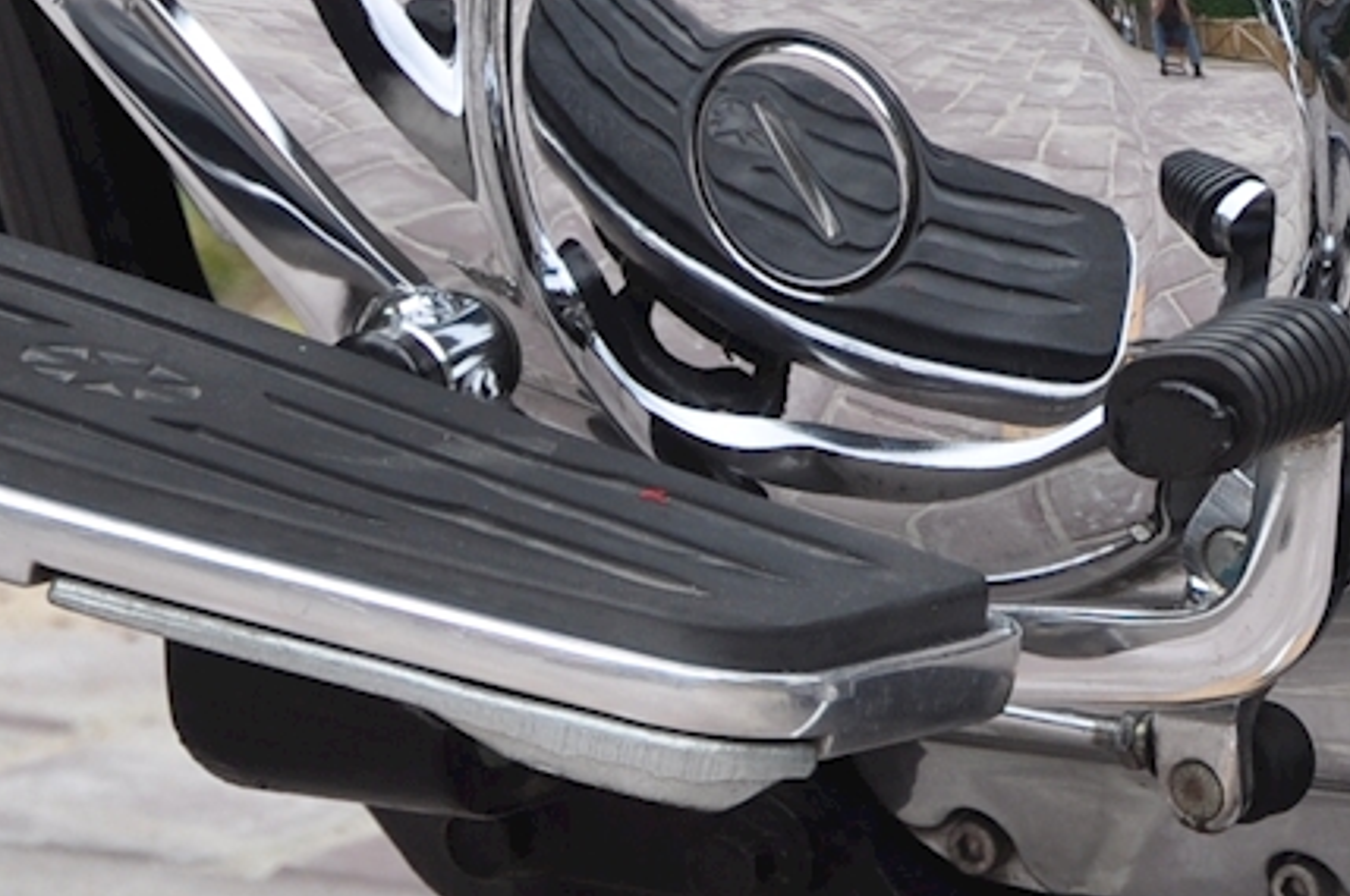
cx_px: 1536
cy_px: -564
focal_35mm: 537
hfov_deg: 3.8
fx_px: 20114
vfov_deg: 2.5
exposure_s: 1/200
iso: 200
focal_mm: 80
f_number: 7.1
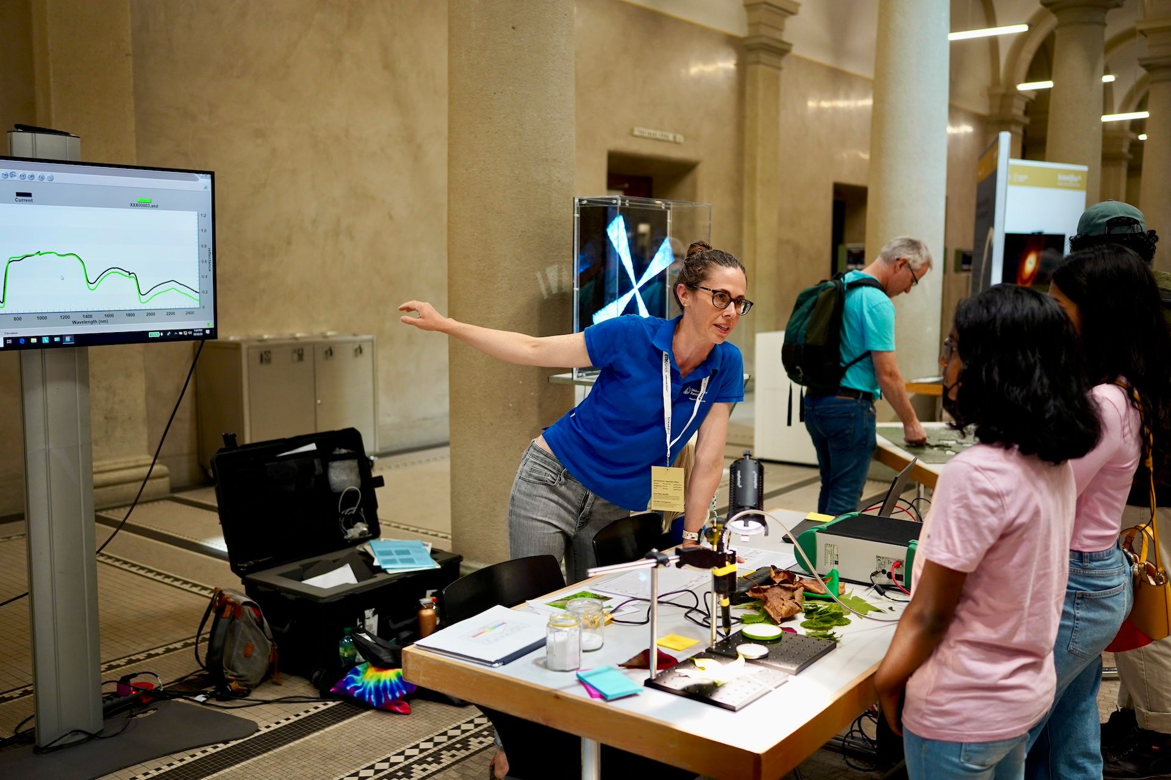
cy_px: 390
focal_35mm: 35
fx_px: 1138
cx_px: 586
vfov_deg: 37.9
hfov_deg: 54.4
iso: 640
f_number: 2
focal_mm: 35
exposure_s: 1/250
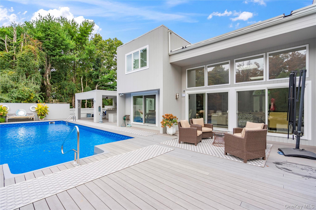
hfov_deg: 96.7
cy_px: 105
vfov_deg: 73.7
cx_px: 158
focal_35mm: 16
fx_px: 140
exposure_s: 1/200
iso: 250
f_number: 6.3
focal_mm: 16
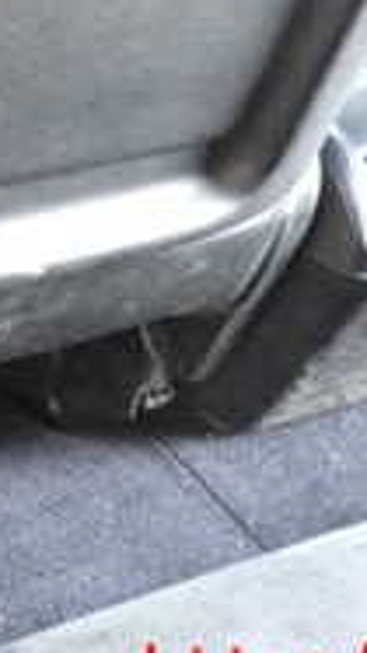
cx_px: -115
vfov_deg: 20.8
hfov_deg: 12.0
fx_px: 1698
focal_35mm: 98
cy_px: -63
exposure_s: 1/125
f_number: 2.2
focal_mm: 5.05
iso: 3200
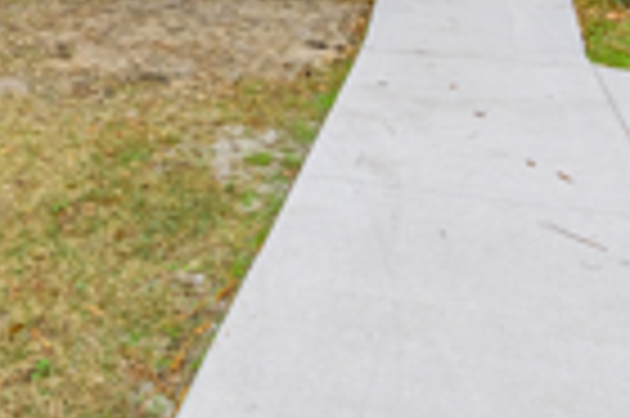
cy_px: -117
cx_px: 236
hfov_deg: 43.3
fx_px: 787
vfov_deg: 25.8
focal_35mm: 45
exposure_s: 1/1250
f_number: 9
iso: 400
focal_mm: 14
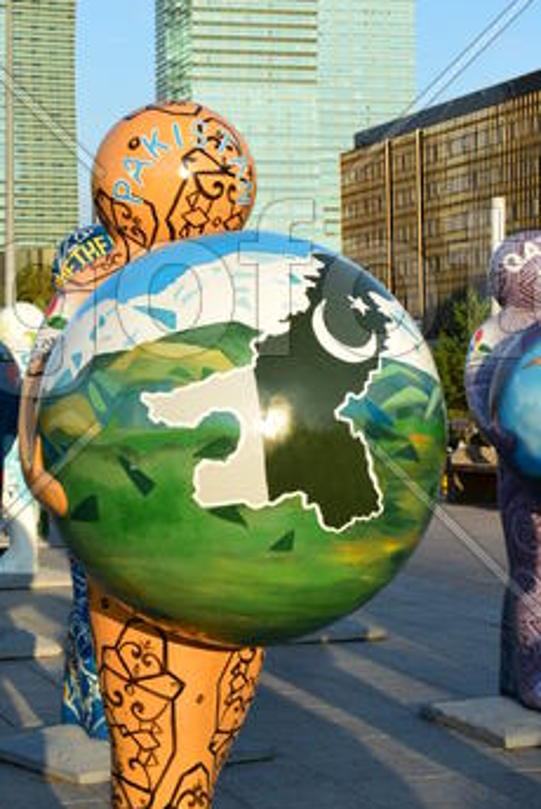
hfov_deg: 15.9
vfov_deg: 23.6
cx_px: 225
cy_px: 299
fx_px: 1935
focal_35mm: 86
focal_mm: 34
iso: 100
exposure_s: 1/100
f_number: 9
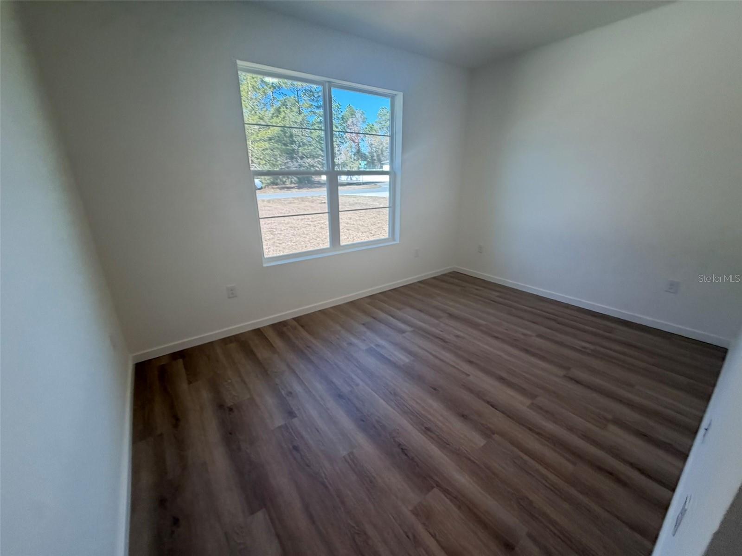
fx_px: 300
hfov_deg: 102.1
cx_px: 371
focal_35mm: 14
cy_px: 278
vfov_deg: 85.7
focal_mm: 2.22
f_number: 2.2
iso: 125
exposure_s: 1/120
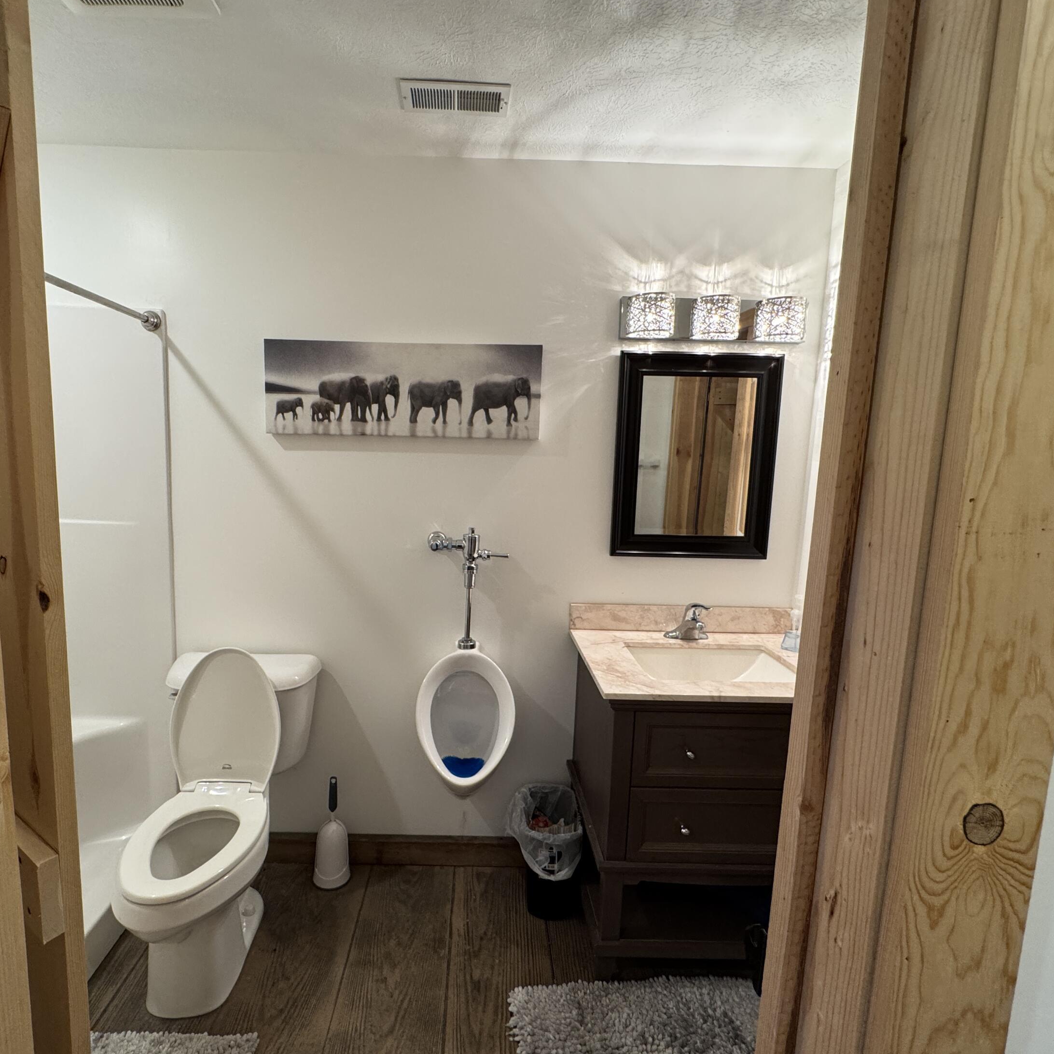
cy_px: 528
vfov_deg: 84.0
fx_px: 586
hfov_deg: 83.7
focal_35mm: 17
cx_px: 477
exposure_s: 1/120
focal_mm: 2.22
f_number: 2.2
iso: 250
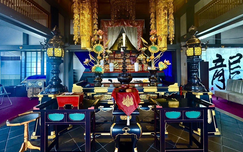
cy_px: 67
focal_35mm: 15
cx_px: 122
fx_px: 99
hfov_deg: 101.5
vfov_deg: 74.5
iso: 500
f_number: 2.2
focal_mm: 2.22
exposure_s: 1/60
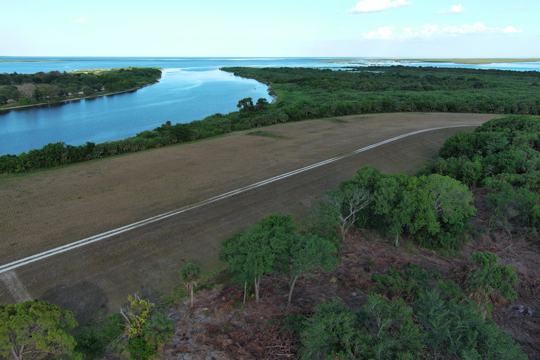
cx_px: 270
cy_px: 180
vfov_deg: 45.0
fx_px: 435
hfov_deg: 63.7
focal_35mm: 29
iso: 100
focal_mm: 10.57
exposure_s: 1/726
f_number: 2.8
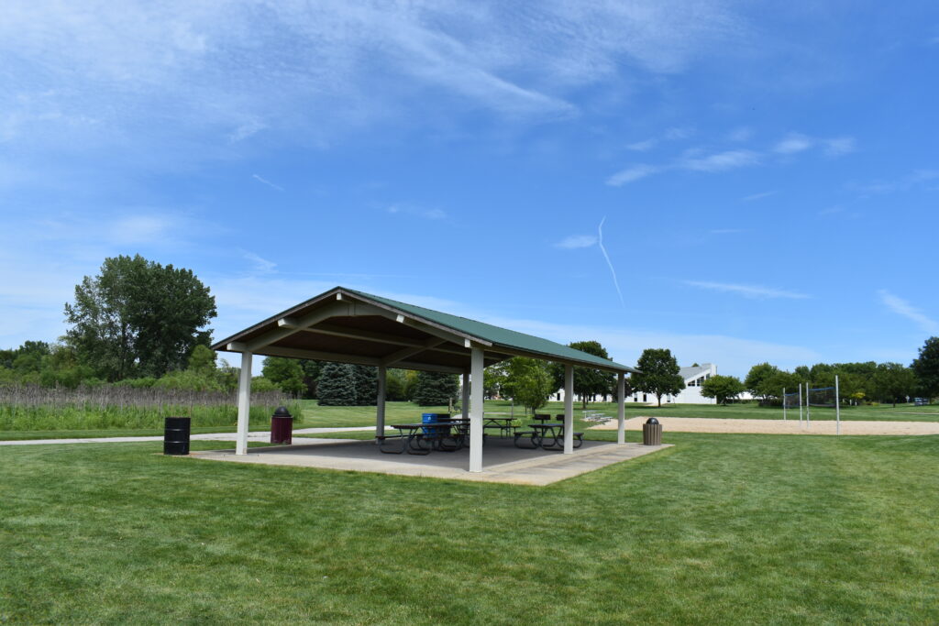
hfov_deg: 67.4
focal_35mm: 27
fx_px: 704
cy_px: 313
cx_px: 470
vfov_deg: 47.9
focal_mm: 18
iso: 200
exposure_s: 1/400
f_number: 10
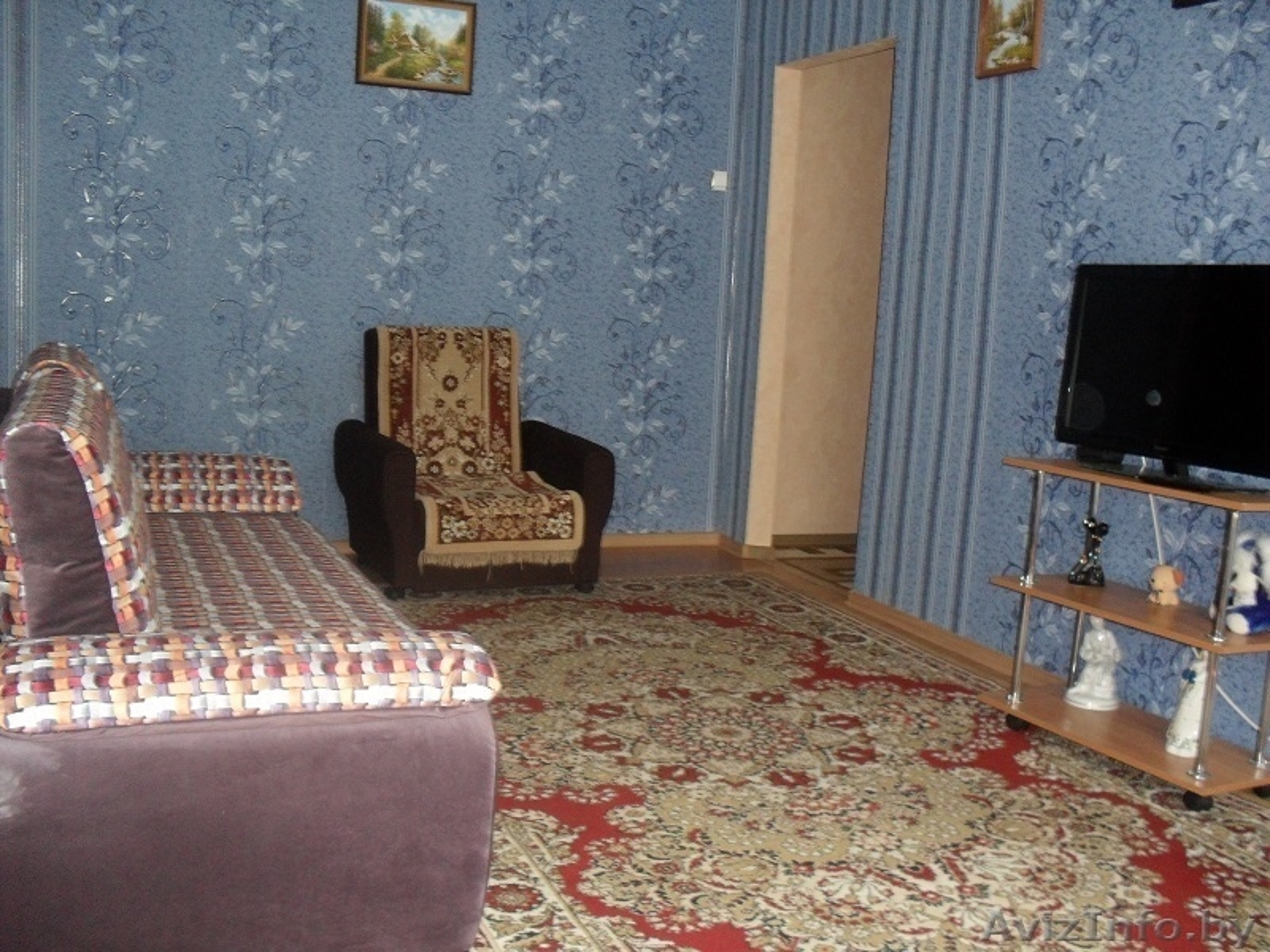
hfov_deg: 52.6
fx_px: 1284
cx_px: 635
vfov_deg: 40.7
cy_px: 476
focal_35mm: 35
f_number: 3.2
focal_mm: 6.3
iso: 240
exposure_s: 1/45
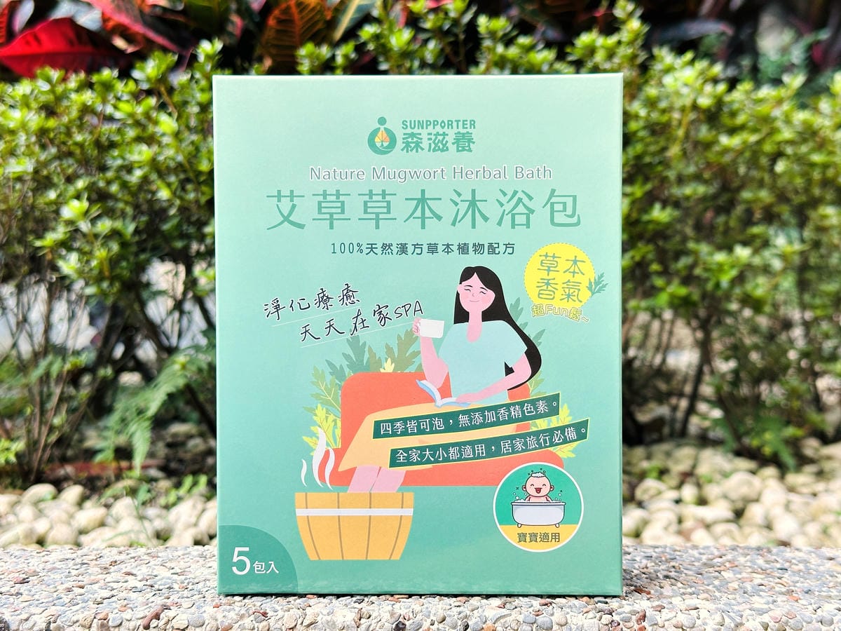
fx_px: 1166
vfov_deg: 30.3
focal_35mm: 48
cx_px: 420
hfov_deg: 39.7
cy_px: 316
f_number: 1.78
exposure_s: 1/86
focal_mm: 6.86
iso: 80
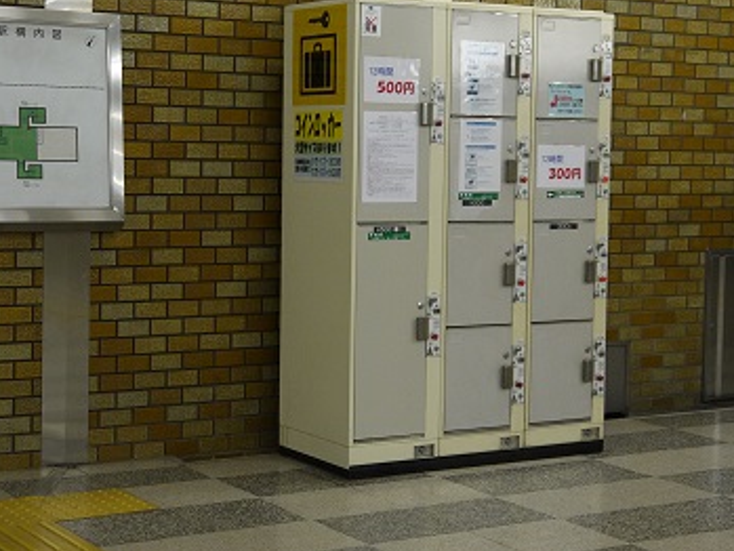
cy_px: 257
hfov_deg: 25.0
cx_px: 397
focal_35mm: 78
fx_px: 1654
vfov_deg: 18.9
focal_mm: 34
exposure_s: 1/50
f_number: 5.2
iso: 800
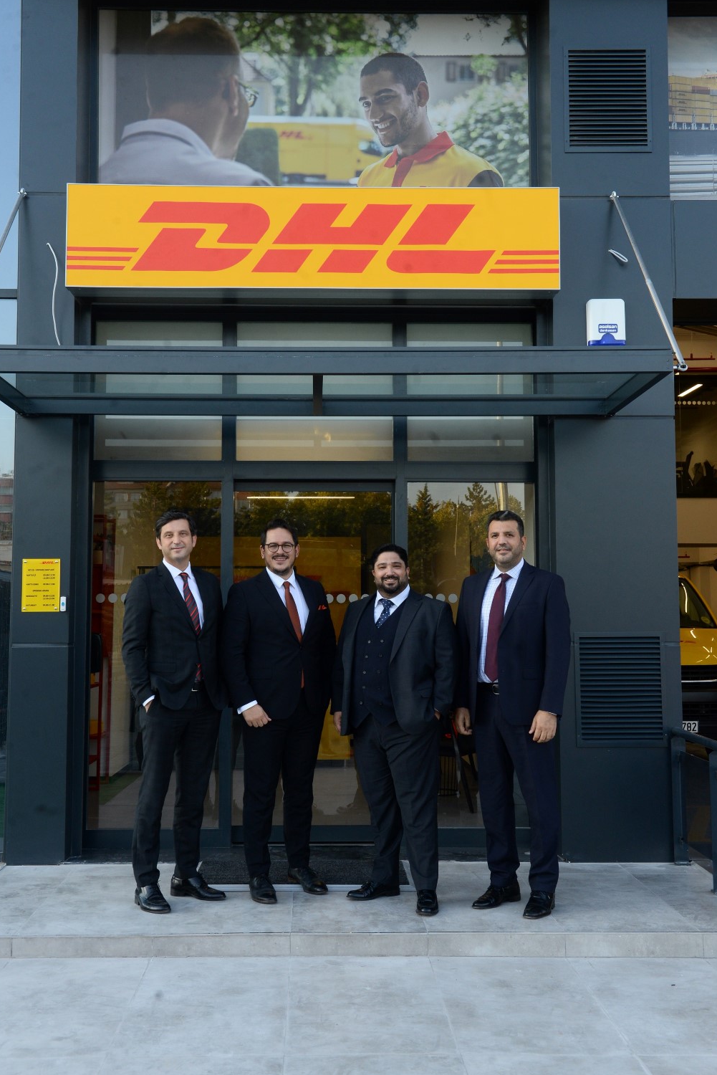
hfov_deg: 32.7
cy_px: 515
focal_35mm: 41
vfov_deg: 47.4
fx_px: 1224
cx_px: 354
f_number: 8
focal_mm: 38
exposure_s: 1/160
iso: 800
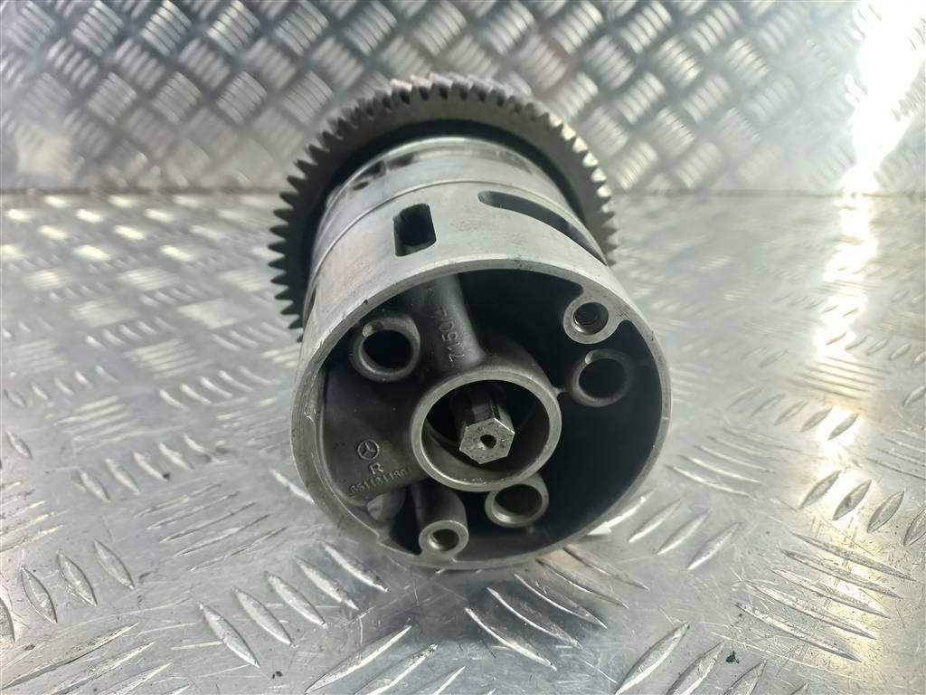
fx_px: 669
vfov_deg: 54.9
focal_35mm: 25
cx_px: 463
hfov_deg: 69.4
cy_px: 348
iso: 125
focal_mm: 4.6
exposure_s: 1/50
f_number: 1.8
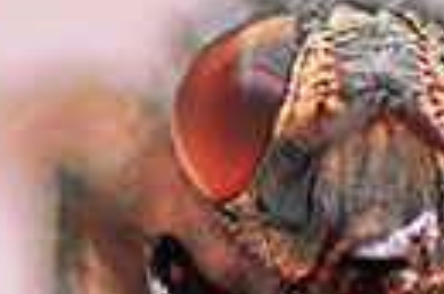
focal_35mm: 810
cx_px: 369
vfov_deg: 1.7
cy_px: 262
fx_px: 9966
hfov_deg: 2.6
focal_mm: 210
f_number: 9.5
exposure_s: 1/800
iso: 220
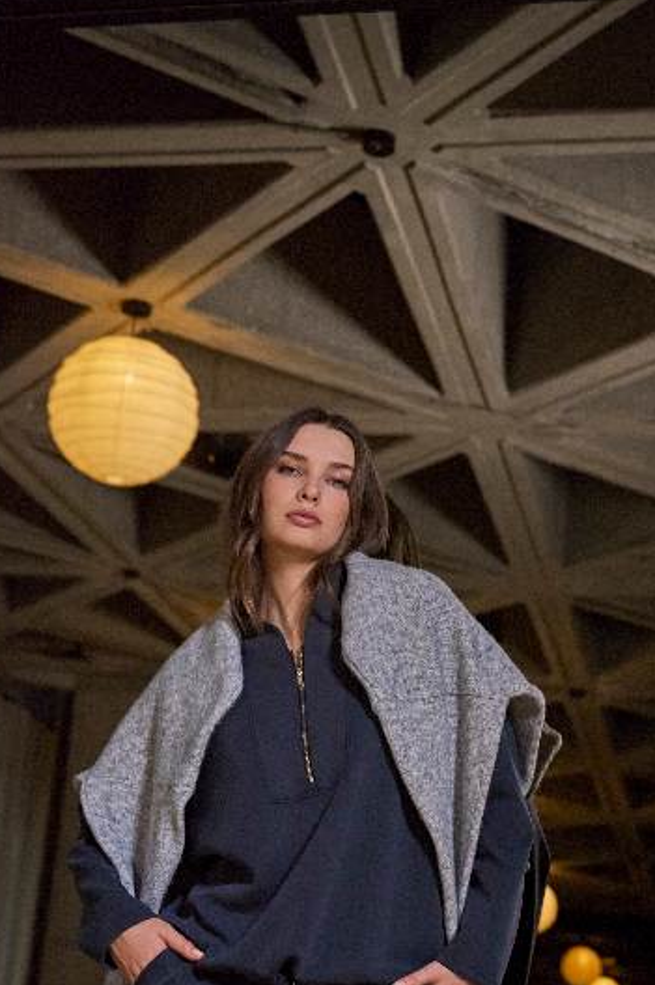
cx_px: 291
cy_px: 567
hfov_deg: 22.2
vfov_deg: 32.9
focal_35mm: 61
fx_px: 1668
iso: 640
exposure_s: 1/125
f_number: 4
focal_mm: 46
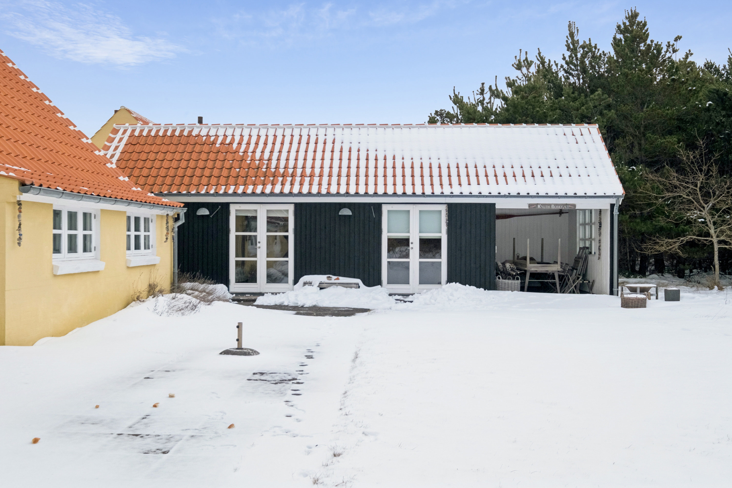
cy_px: 244
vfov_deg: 36.9
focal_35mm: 36
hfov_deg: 53.1
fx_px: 732
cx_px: 366
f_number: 8
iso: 800
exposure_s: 1/800
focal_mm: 24
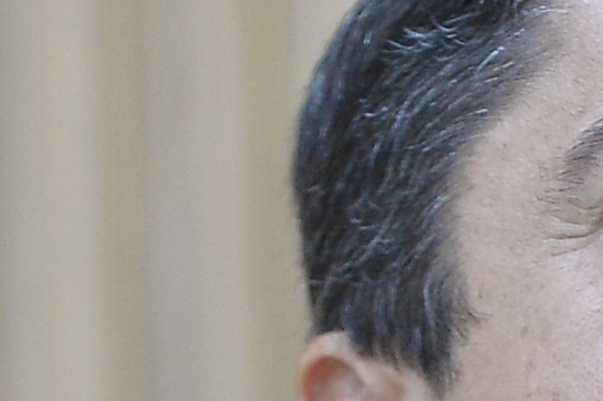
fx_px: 14170
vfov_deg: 1.6
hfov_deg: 2.4
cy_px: 628
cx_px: 670
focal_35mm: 847
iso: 3200
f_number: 2.8
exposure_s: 1/200
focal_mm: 125
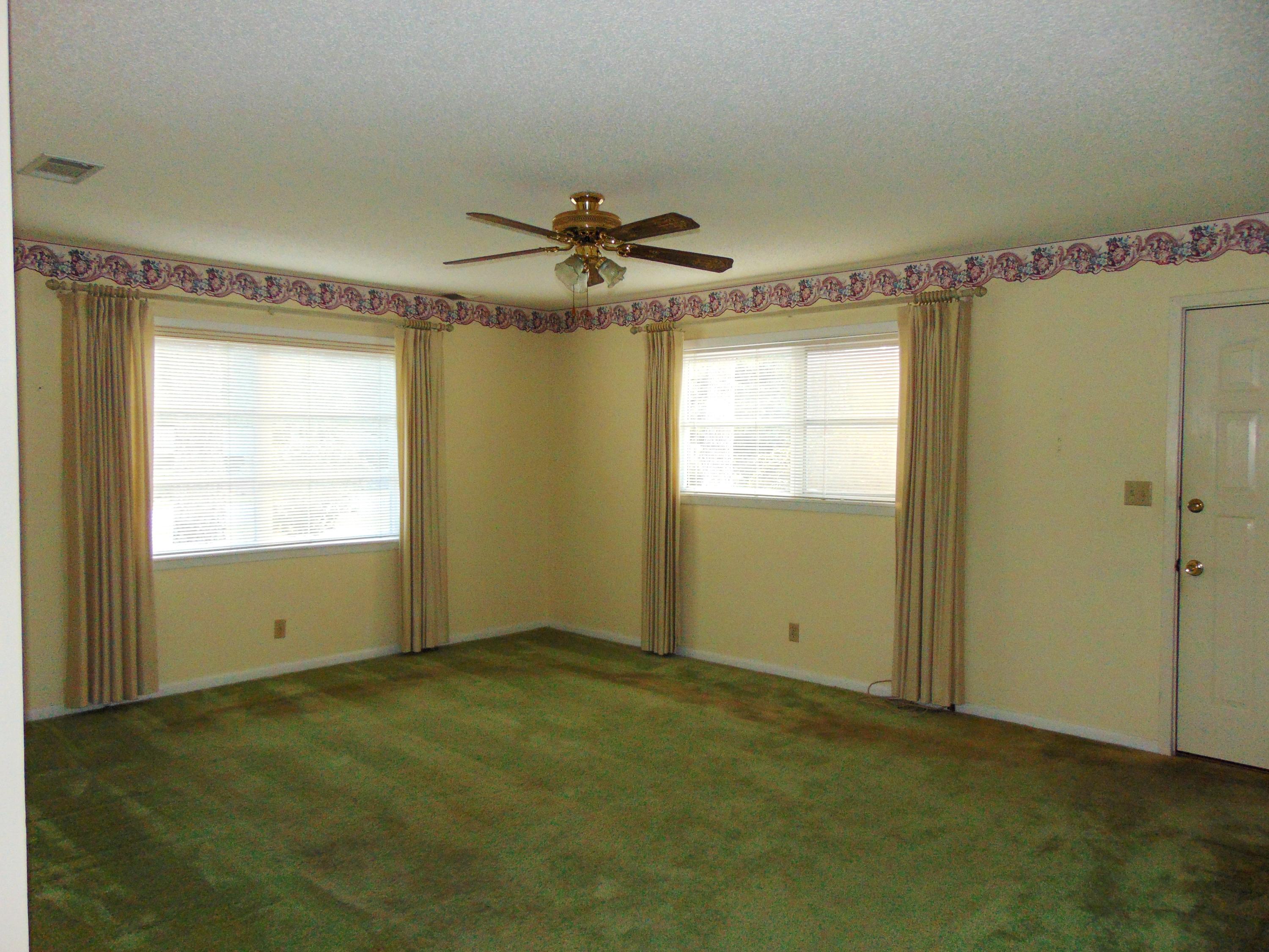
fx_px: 916
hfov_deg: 69.4
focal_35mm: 25
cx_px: 634
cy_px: 476
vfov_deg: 54.9
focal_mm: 4.5
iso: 200
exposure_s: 1/30
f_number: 3
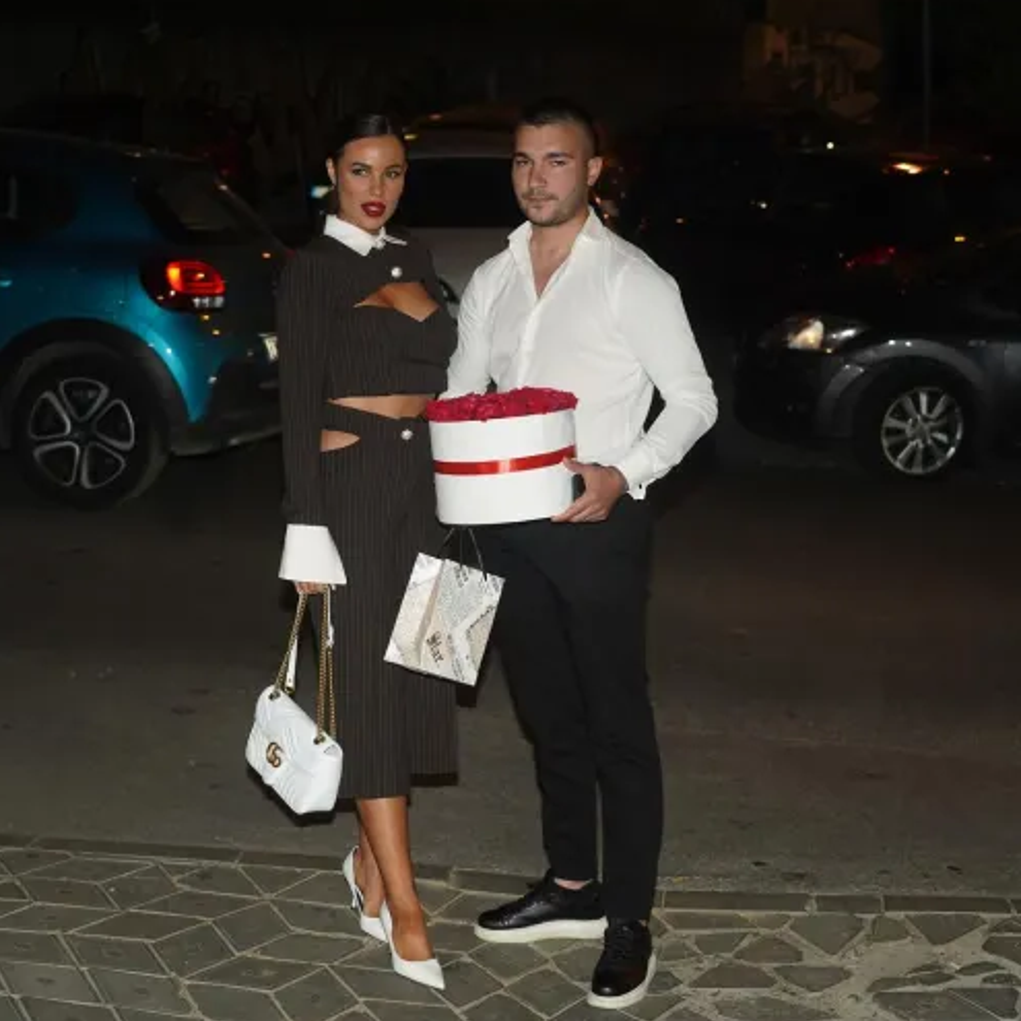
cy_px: 508
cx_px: 485
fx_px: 2136
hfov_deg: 26.9
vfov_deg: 26.9
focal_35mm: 64
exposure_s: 1/250
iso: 2000
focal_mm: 49
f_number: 4
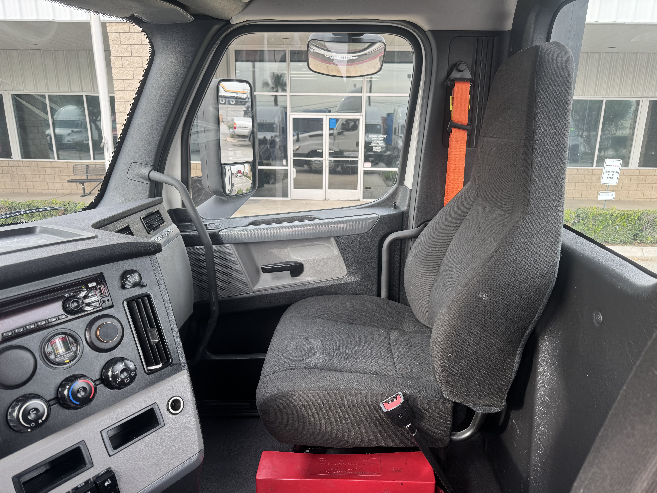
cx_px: 328
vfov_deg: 56.8
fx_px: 456
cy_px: 246
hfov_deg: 71.6
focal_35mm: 24
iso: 64
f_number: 1.78
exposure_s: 1/121
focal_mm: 6.76
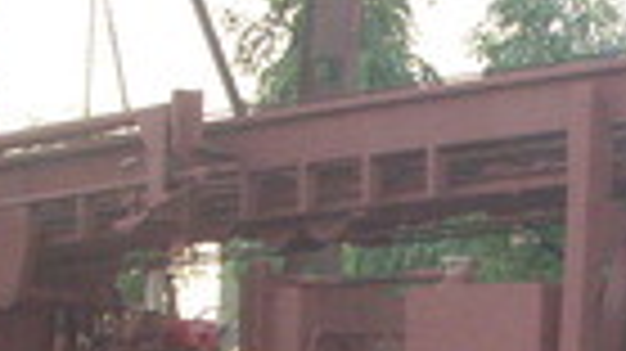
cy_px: 515
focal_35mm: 145
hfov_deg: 14.3
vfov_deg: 8.2
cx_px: 775
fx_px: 2405
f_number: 2.8
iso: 400
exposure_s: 1/60
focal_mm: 6.2
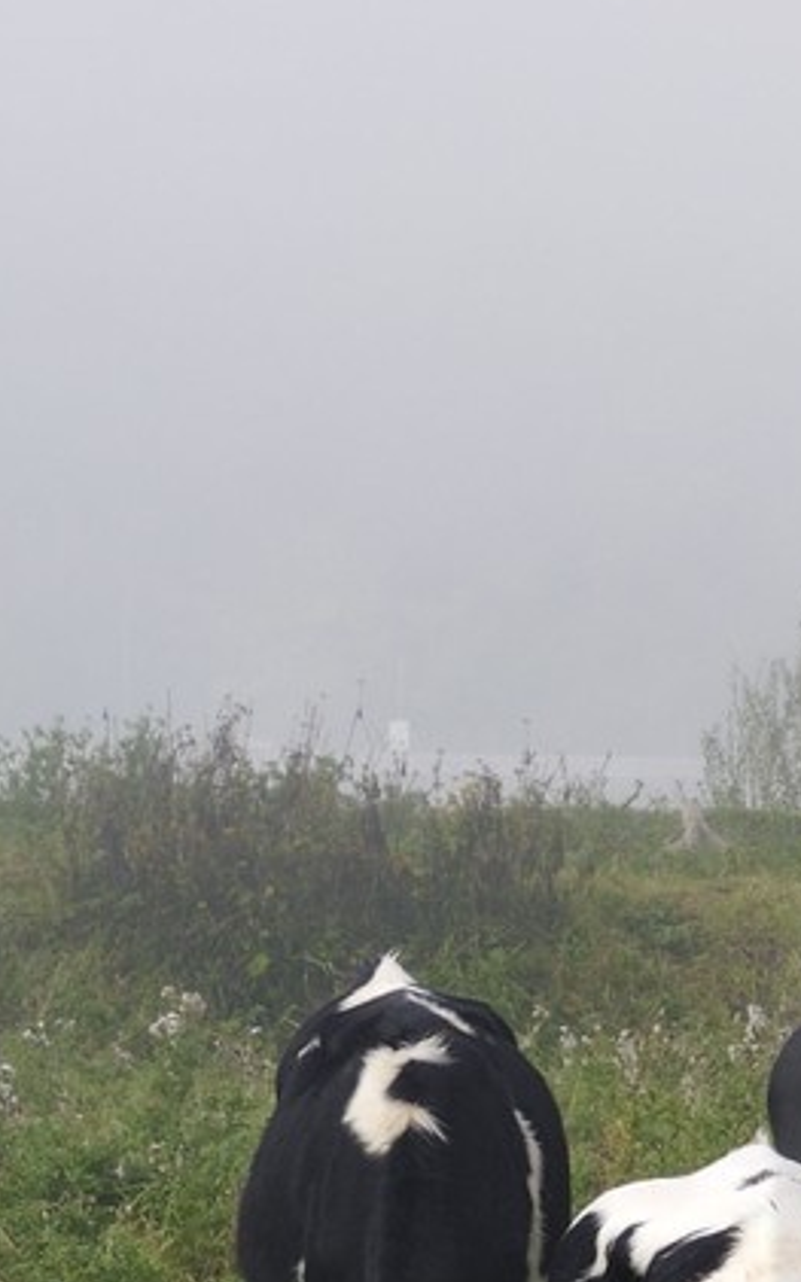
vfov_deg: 9.0
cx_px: 2013
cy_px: 1255
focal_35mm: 232
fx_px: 8106
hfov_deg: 5.4
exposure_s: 1/160
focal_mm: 60
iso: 400
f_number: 13
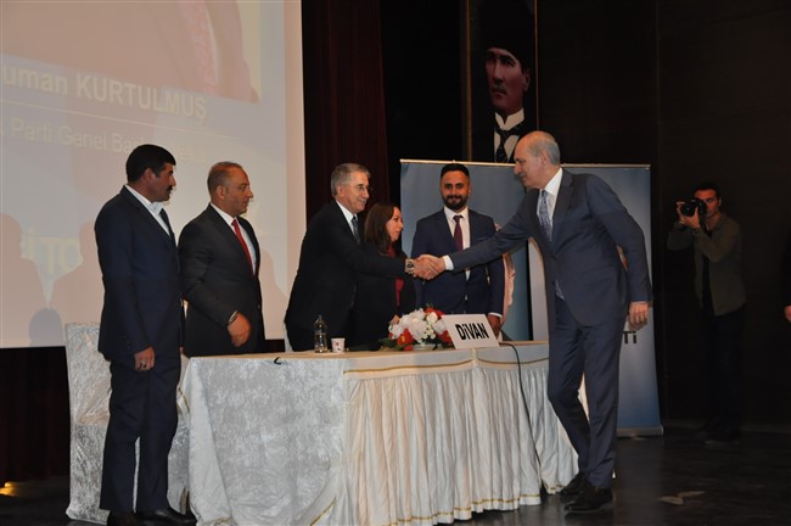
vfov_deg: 25.7
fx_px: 1152
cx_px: 396
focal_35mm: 52
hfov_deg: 37.9
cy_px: 263
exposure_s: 1/60
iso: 800
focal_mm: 35
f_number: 4.5
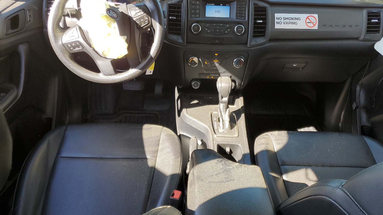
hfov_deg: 66.1
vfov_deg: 40.2
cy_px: 109
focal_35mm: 29
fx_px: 294
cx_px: 195
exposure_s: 1/227
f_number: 1.5
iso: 50
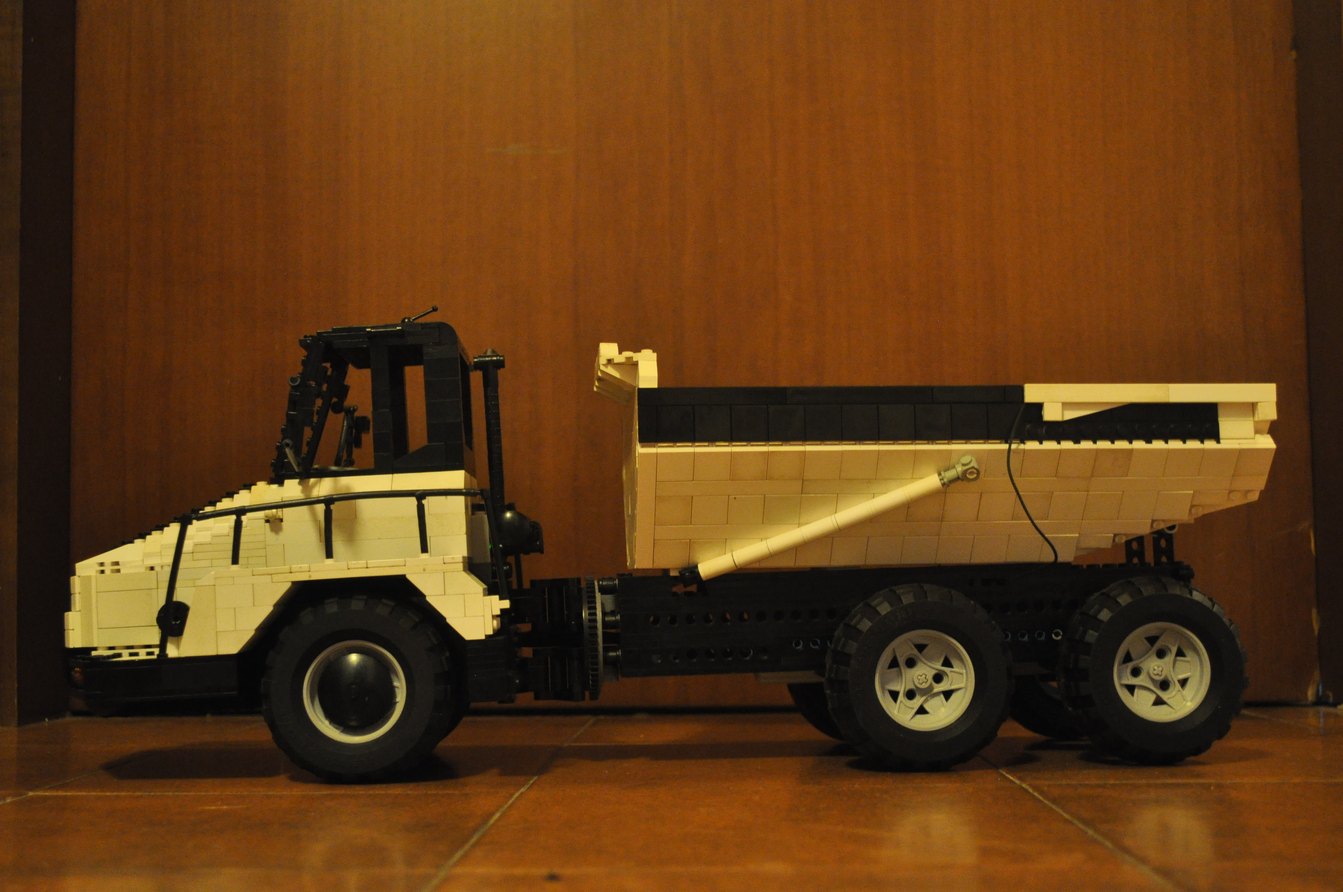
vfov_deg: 28.0
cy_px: 446
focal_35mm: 48
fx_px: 1788
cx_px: 672
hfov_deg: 41.2
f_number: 4.8
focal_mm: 32
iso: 1600
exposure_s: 1/5
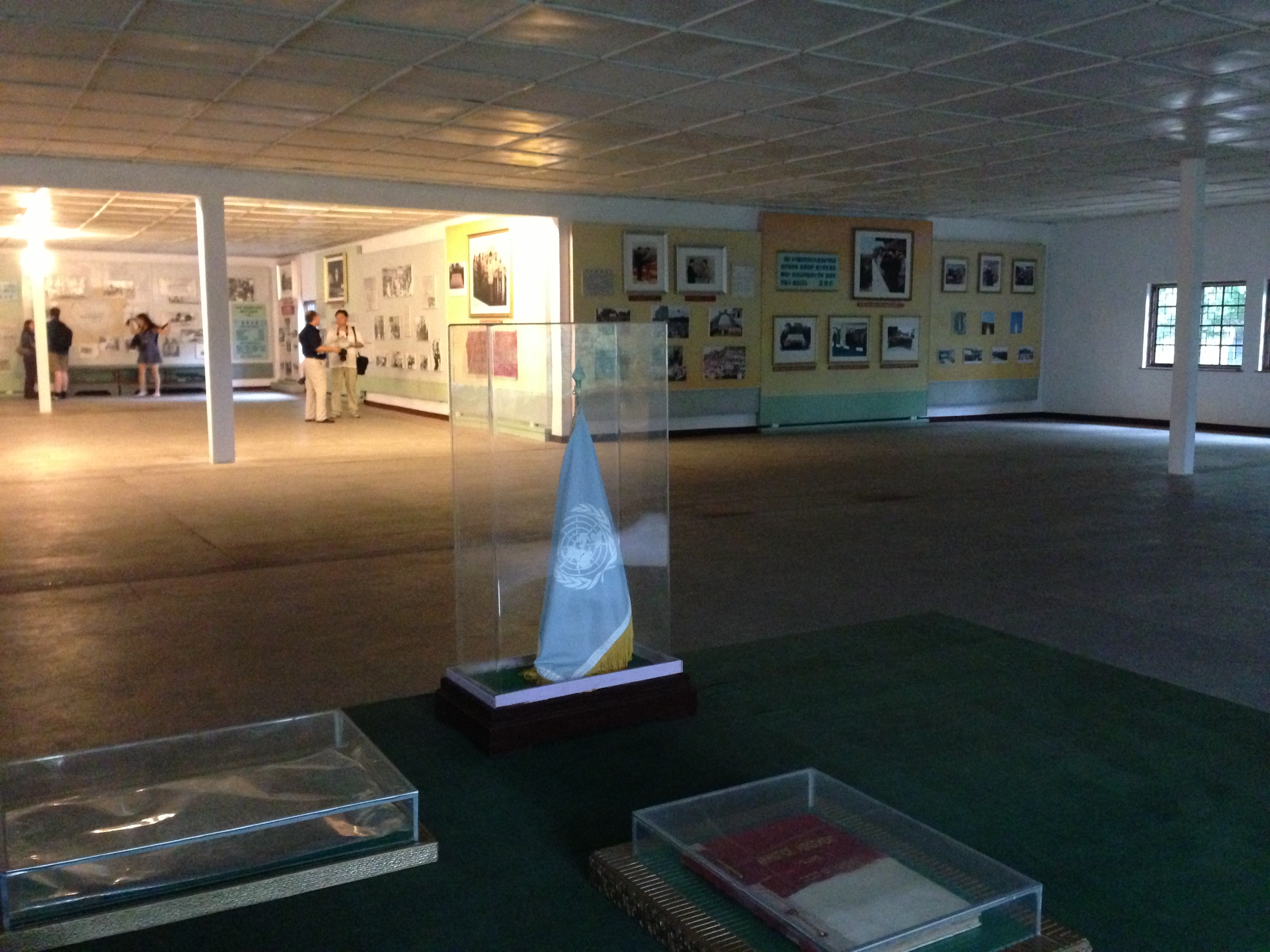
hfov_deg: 55.4
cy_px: 476
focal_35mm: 33
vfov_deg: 42.9
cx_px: 635
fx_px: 1211
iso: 800
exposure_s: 1/15
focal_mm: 4.13
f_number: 2.4
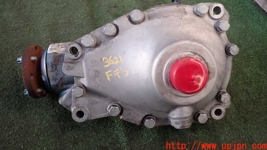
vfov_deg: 40.9
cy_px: 49
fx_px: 198
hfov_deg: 67.9
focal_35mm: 28
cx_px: 132
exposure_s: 1/60
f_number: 2
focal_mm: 4.5
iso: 100
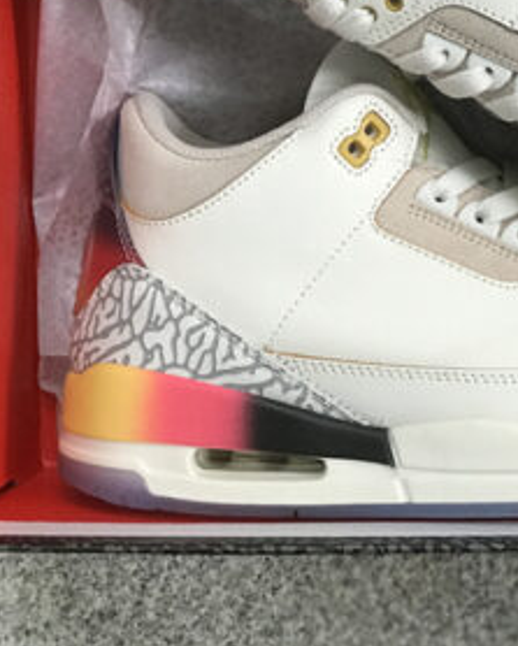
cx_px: 492
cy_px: 135
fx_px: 2296
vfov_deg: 15.9
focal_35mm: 120
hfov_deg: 12.7
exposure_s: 1/50
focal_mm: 6.6
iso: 100
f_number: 2.8
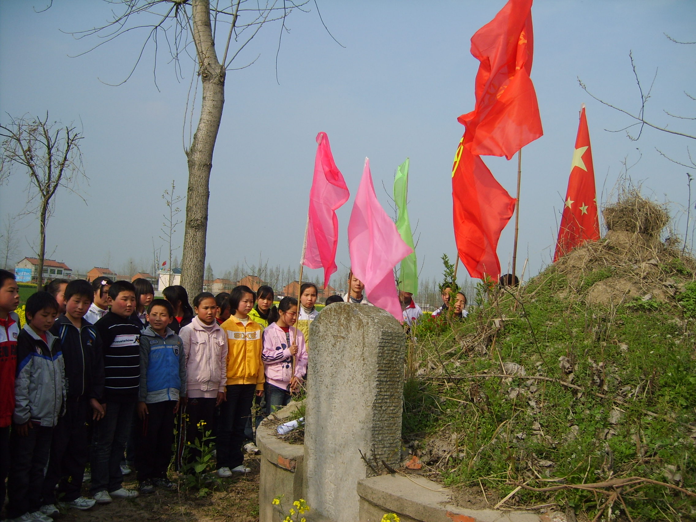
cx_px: 348
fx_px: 704
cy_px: 261
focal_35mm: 35
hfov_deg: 52.6
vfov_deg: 40.7
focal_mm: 5.8
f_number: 7.1
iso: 50
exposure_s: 1/180
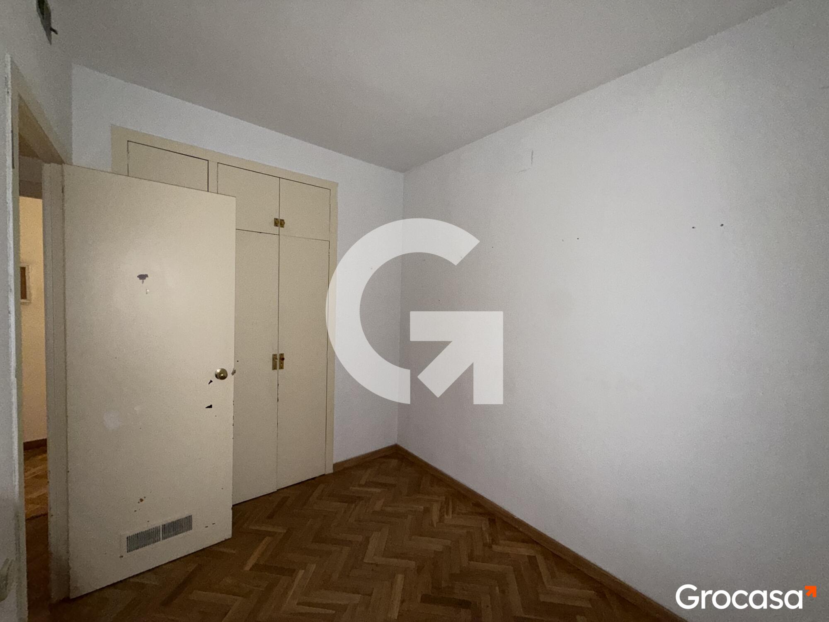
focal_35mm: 14
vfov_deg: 85.7
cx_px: 414
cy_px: 311
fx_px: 335
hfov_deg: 102.1
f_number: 2.2
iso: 200
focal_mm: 2.22
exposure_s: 1/33
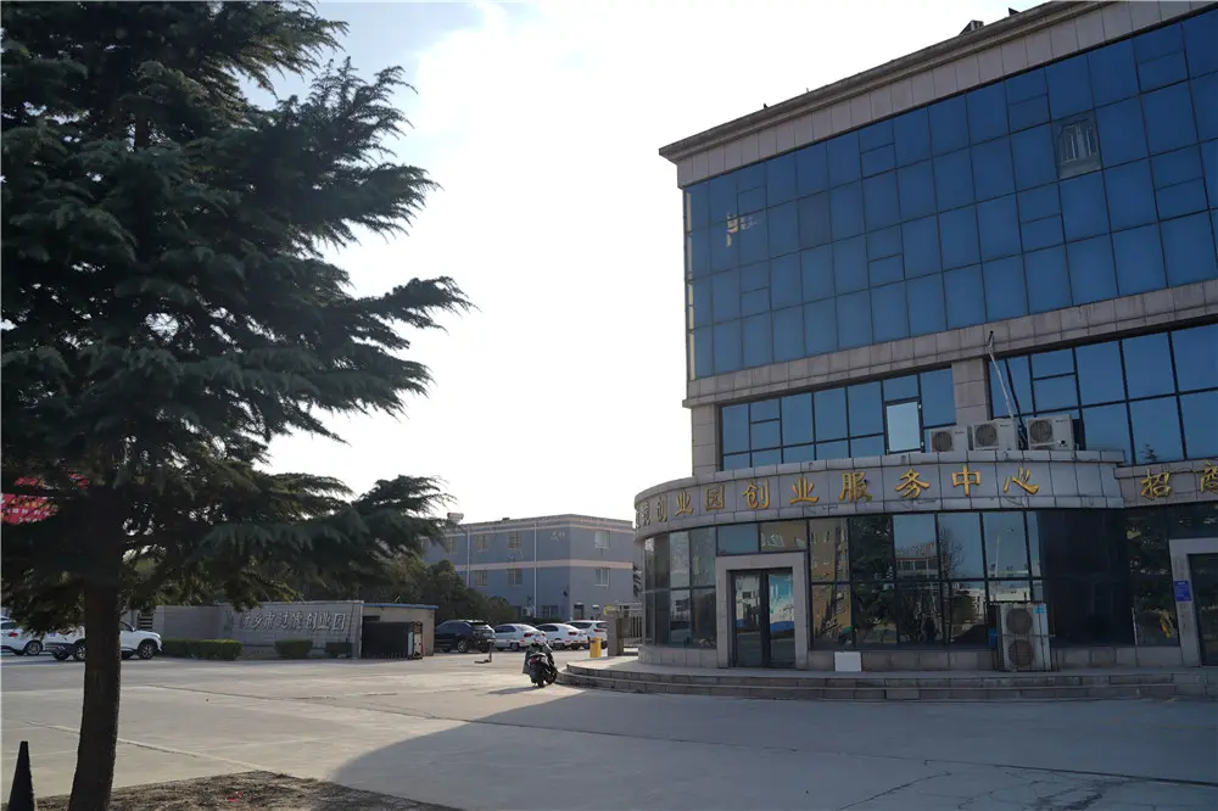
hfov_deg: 63.7
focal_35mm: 29
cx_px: 609
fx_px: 981
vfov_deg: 44.9
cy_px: 406
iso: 50
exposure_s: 1/320
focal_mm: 29
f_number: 4.5
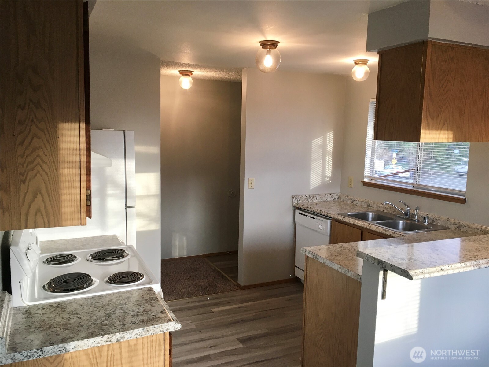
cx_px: 244
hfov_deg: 61.7
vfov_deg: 48.2
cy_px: 184
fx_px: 410
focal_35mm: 29
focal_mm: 4.15
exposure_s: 1/30
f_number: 2.2
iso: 32
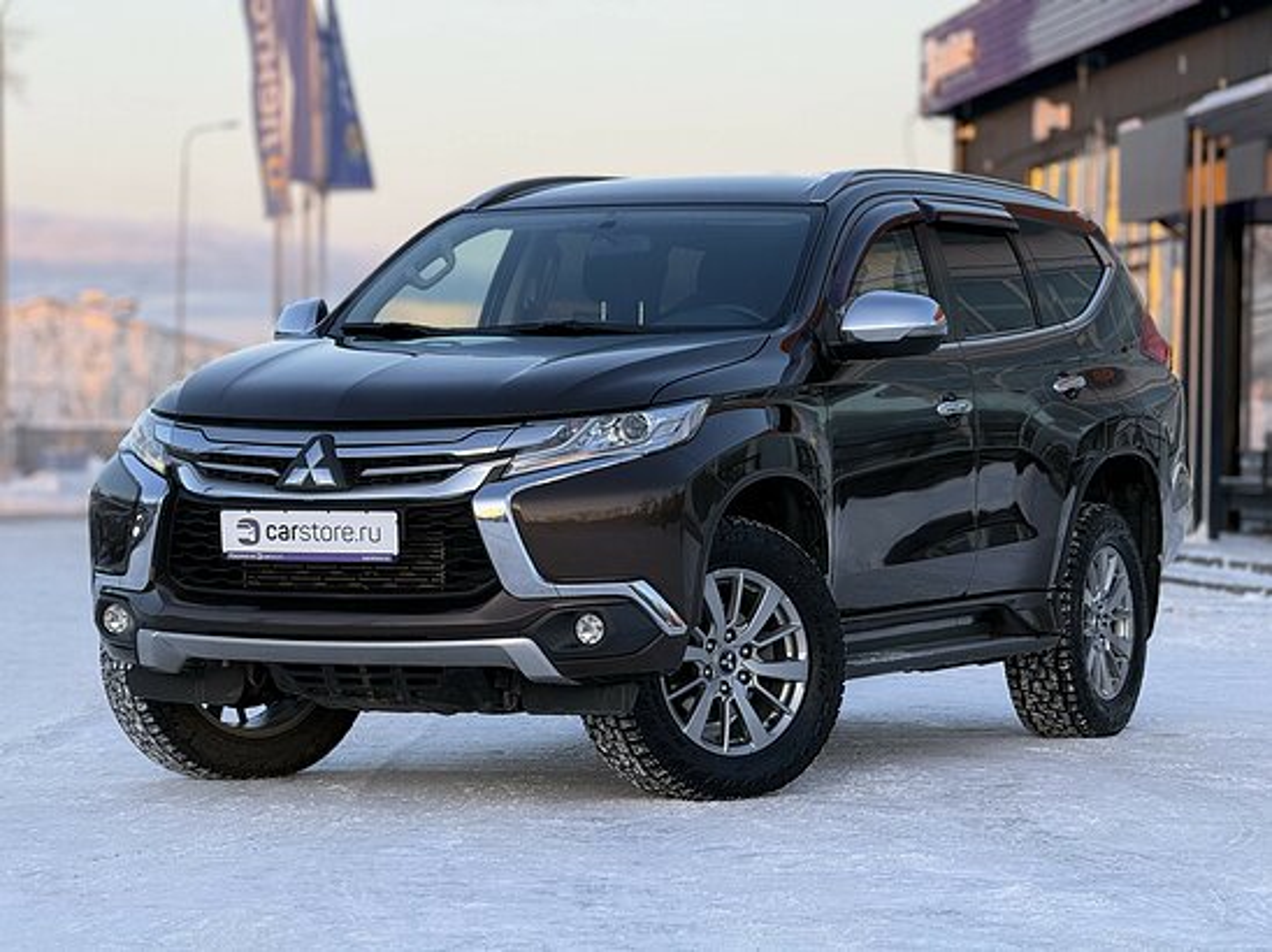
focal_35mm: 120
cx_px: 636
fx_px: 4406
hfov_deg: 16.4
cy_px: 476
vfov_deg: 12.3
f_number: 2.8
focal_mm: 15.66
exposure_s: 1/222
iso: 50
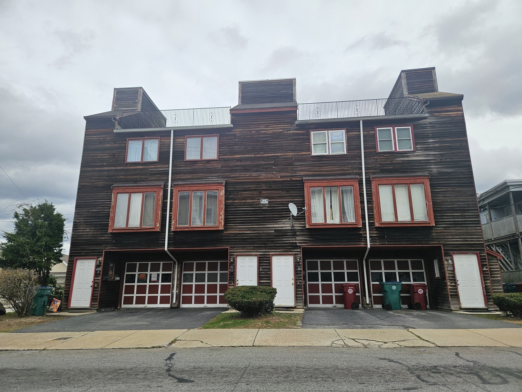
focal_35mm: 23
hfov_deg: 73.9
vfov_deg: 58.9
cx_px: 261
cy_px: 196
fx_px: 347
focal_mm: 5.4
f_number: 1.8
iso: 50
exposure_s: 1/2000
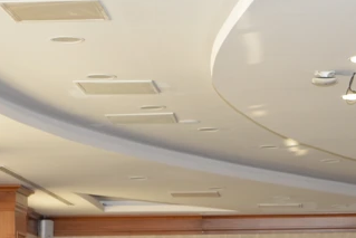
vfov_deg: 8.8
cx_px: 287
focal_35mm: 149
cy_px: 445
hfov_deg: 13.7
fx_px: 1474
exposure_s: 1/60
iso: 160
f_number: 4.5
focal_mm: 36
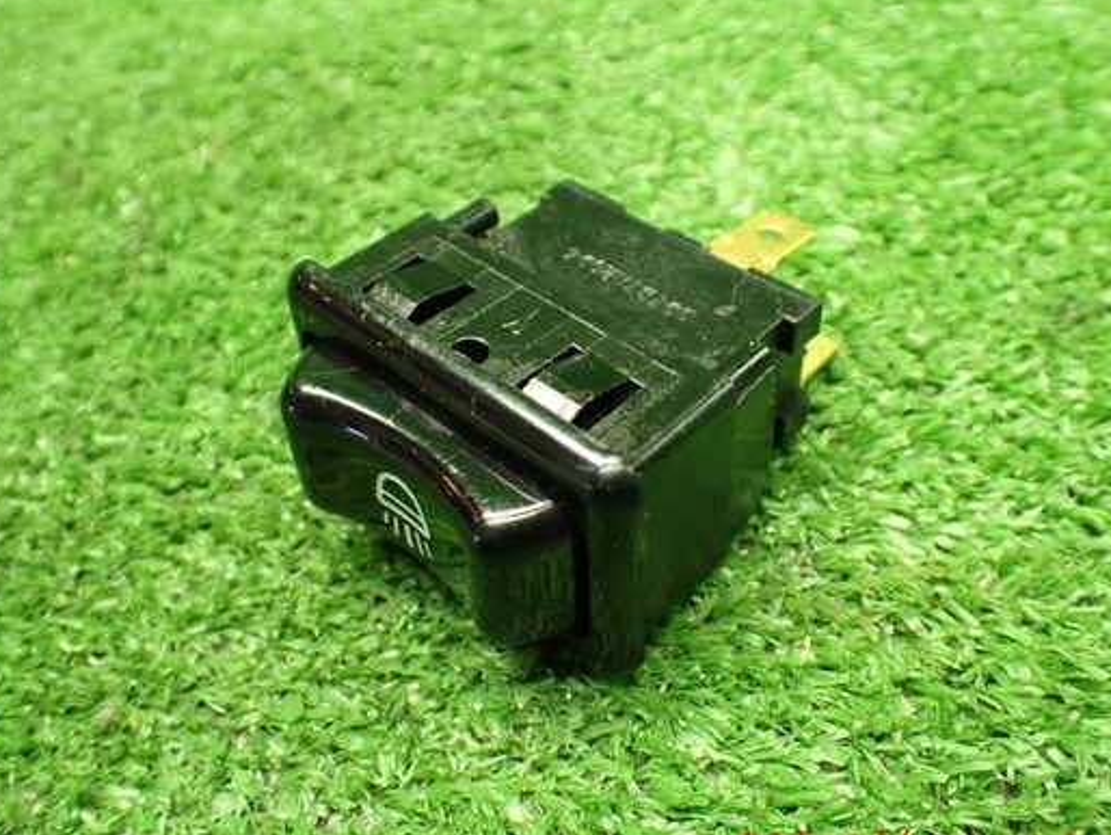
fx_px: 1124
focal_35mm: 35
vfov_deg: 40.7
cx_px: 584
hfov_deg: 52.6
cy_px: 394
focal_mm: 5.4
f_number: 2.3
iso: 800
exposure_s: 1/50
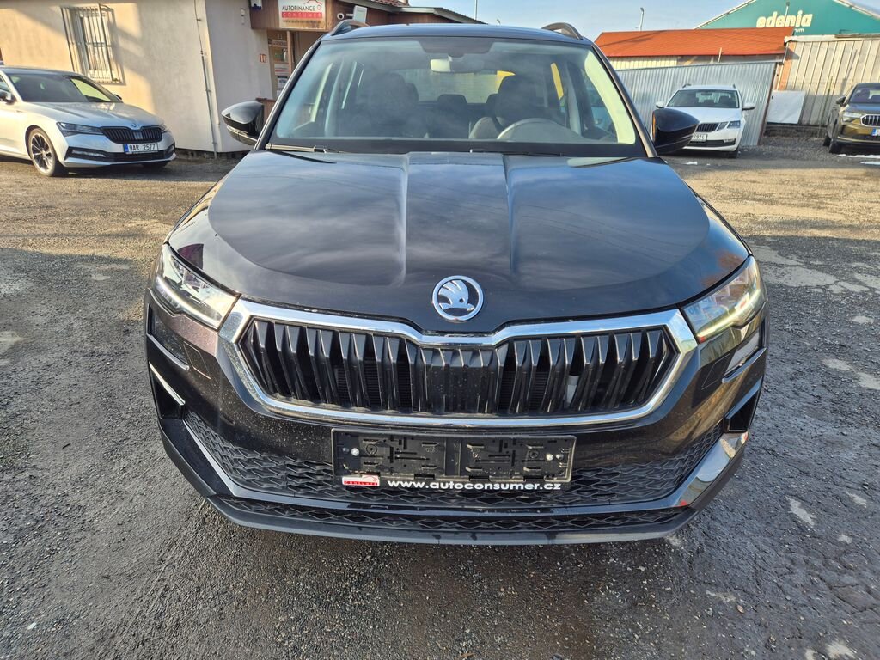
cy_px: 330
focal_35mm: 23
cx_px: 440
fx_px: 585
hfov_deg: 73.9
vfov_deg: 58.9
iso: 25
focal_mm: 5.4
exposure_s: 1/586
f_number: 1.8
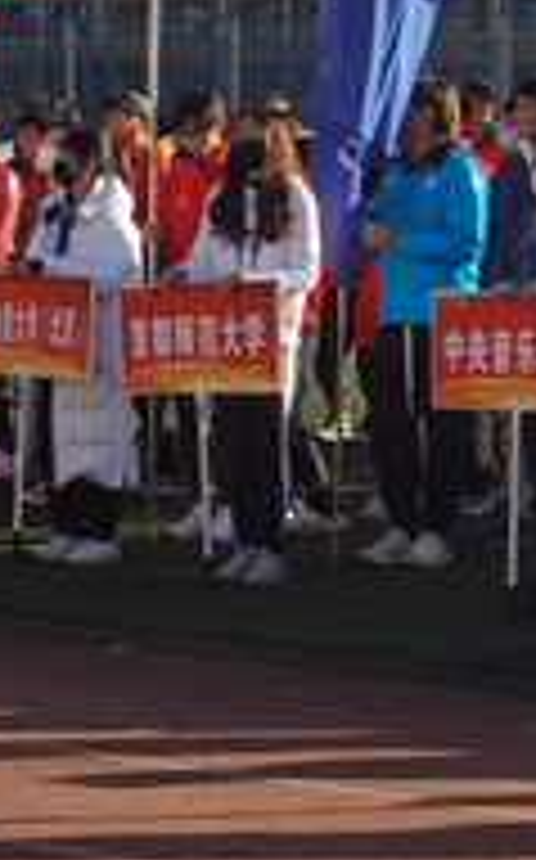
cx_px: -428
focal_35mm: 171
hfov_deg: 7.4
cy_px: 151
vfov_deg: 12.2
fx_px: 4006
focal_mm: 6.71
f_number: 1.9
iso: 50
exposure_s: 1/3788
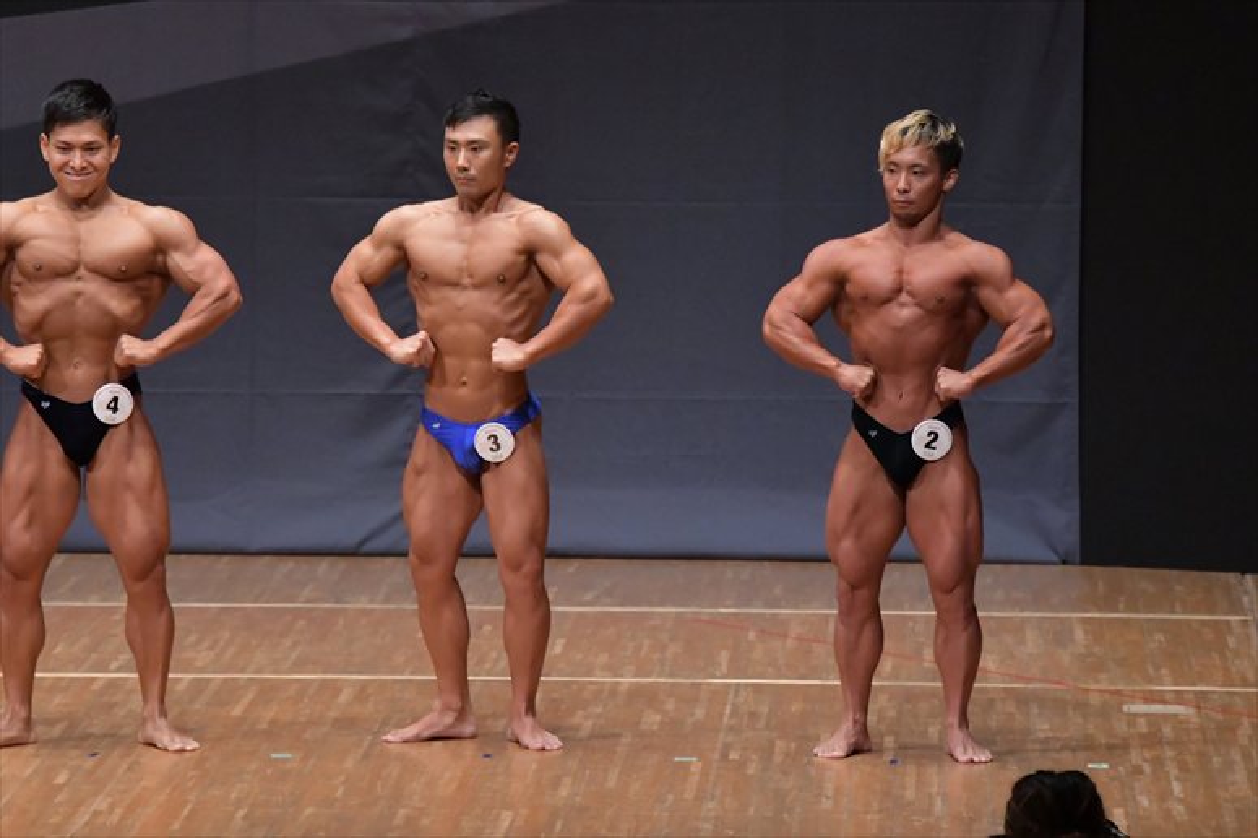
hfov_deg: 7.6
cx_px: 629
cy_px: 419
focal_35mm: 270
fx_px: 9431
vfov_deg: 5.1
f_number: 5.6
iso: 6400
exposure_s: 1/400
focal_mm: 180
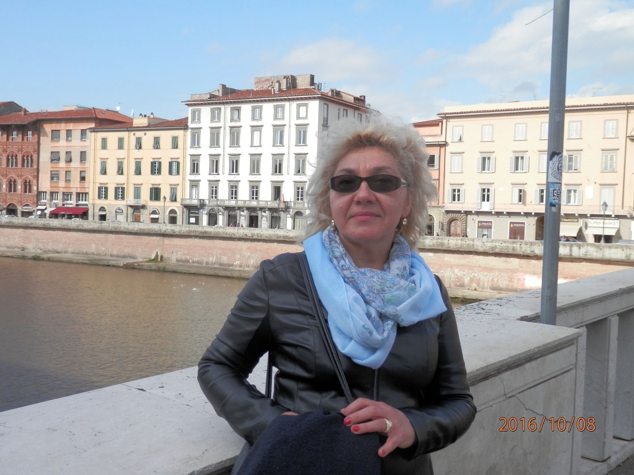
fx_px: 678
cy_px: 238
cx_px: 317
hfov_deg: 50.1
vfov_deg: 38.7
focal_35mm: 37
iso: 80
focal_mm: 6.6
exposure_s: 1/80
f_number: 10.1
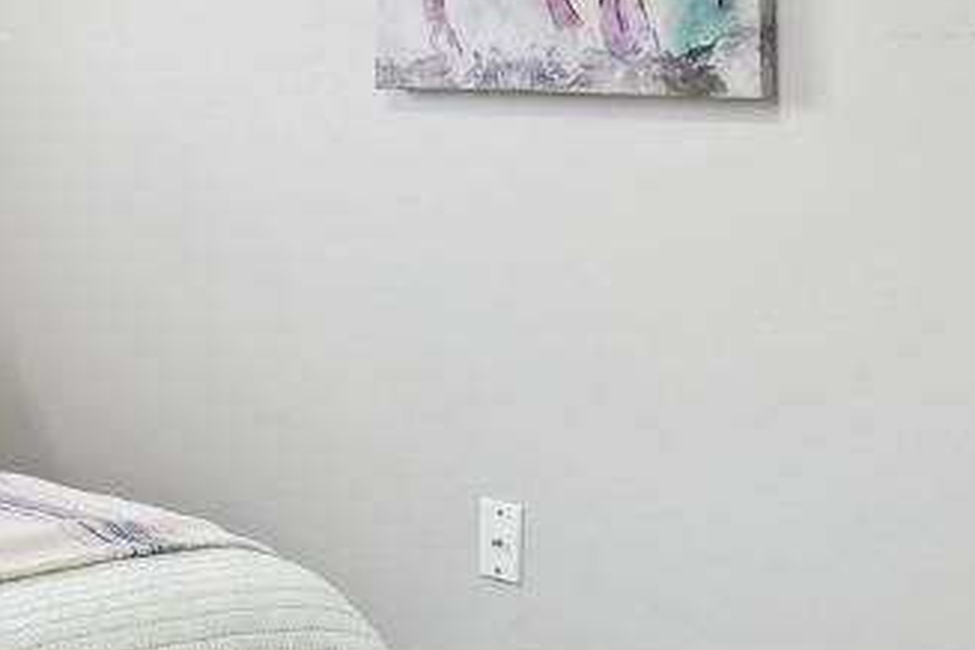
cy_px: -13
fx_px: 2112
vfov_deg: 17.1
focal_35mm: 78
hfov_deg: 24.5
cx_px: -63
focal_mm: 17
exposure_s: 1/8
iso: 400
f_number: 8
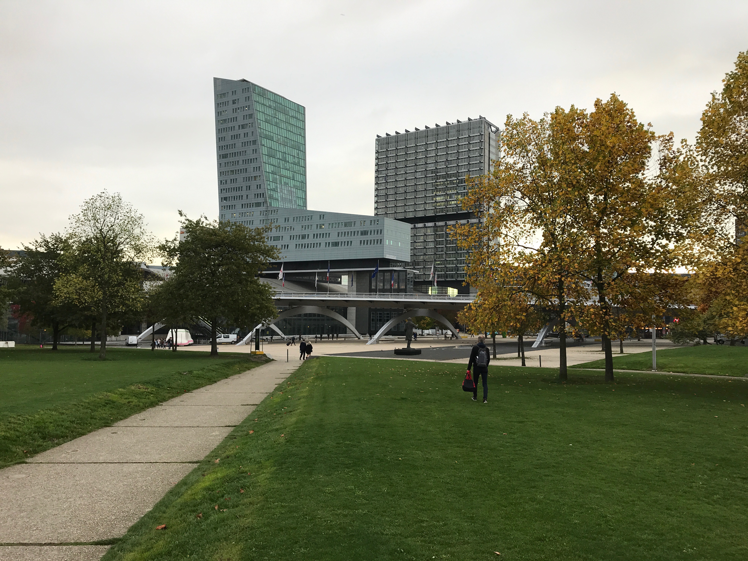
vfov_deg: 49.7
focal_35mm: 28
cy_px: 280
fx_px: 605
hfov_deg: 63.4
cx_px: 374
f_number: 1.8
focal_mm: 3.99
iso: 20
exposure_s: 1/249
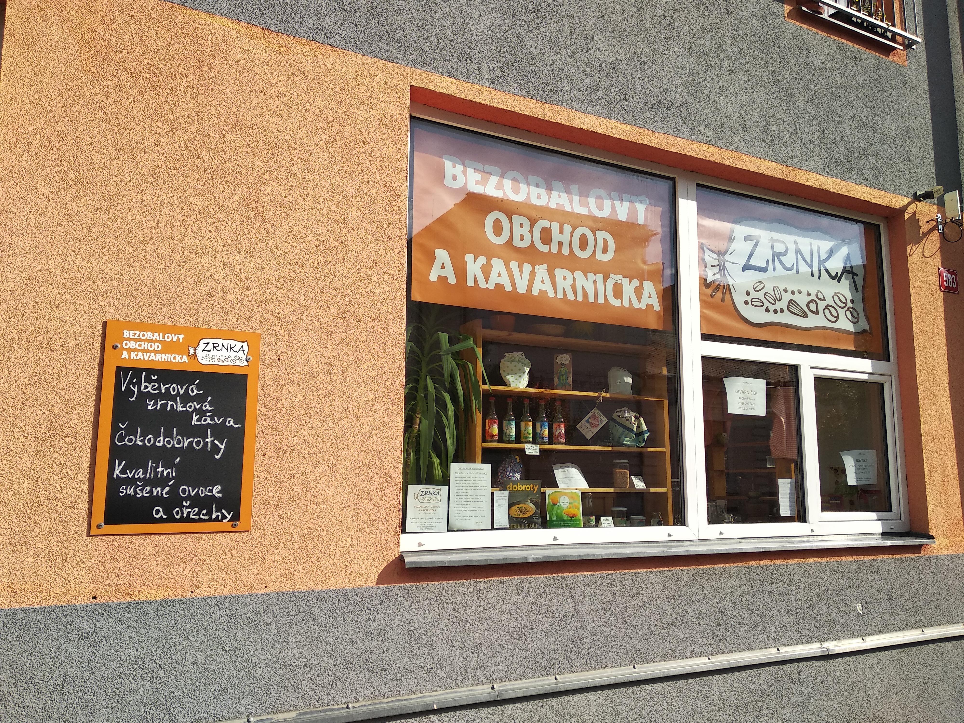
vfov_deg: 53.1
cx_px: 482
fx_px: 724
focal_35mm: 26
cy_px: 362
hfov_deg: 67.3
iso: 100
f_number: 2.2
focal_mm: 3.81
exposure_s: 1/966
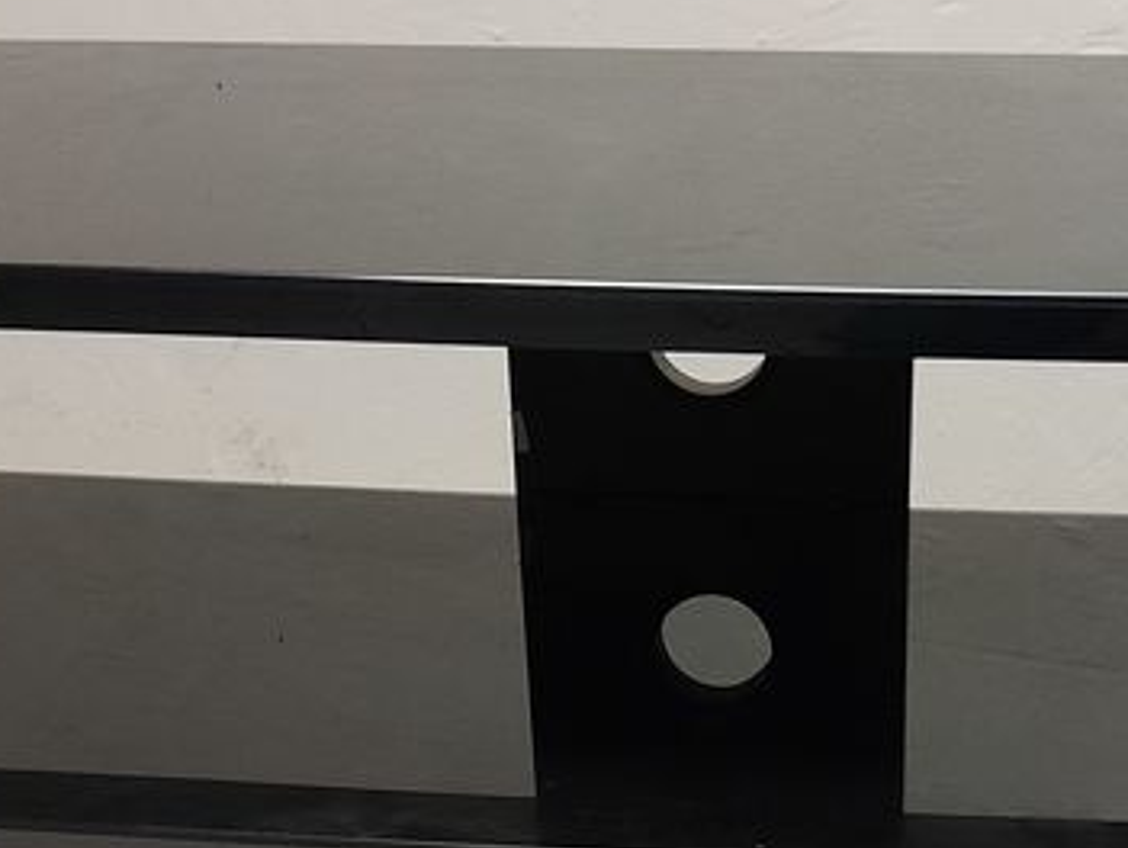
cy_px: 948
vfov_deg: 19.1
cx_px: 739
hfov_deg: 26.2
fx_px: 2414
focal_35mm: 74
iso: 500
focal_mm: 3.98
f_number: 1.8
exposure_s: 1/25
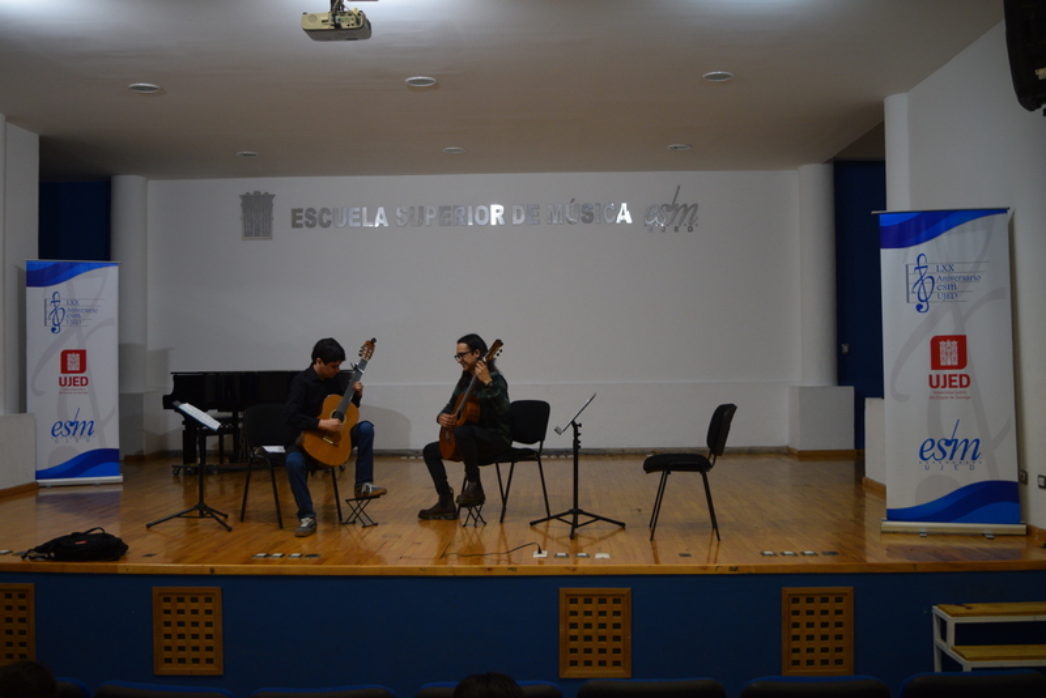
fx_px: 1046
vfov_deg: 36.9
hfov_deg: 53.1
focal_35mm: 36
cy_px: 349
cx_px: 523
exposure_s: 1/60
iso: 400
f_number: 4
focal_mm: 24
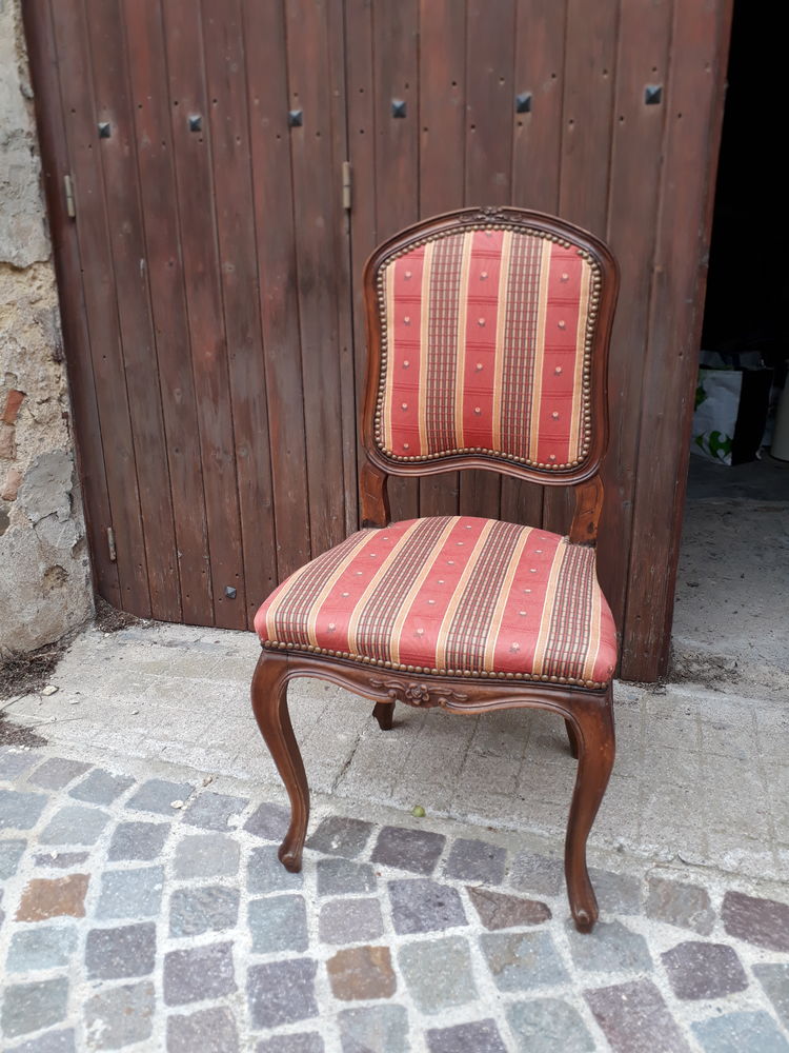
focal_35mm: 27
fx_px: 821
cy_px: 526
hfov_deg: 51.4
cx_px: 394
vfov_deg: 65.3
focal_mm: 3.6
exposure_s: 1/128
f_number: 1.9
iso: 40
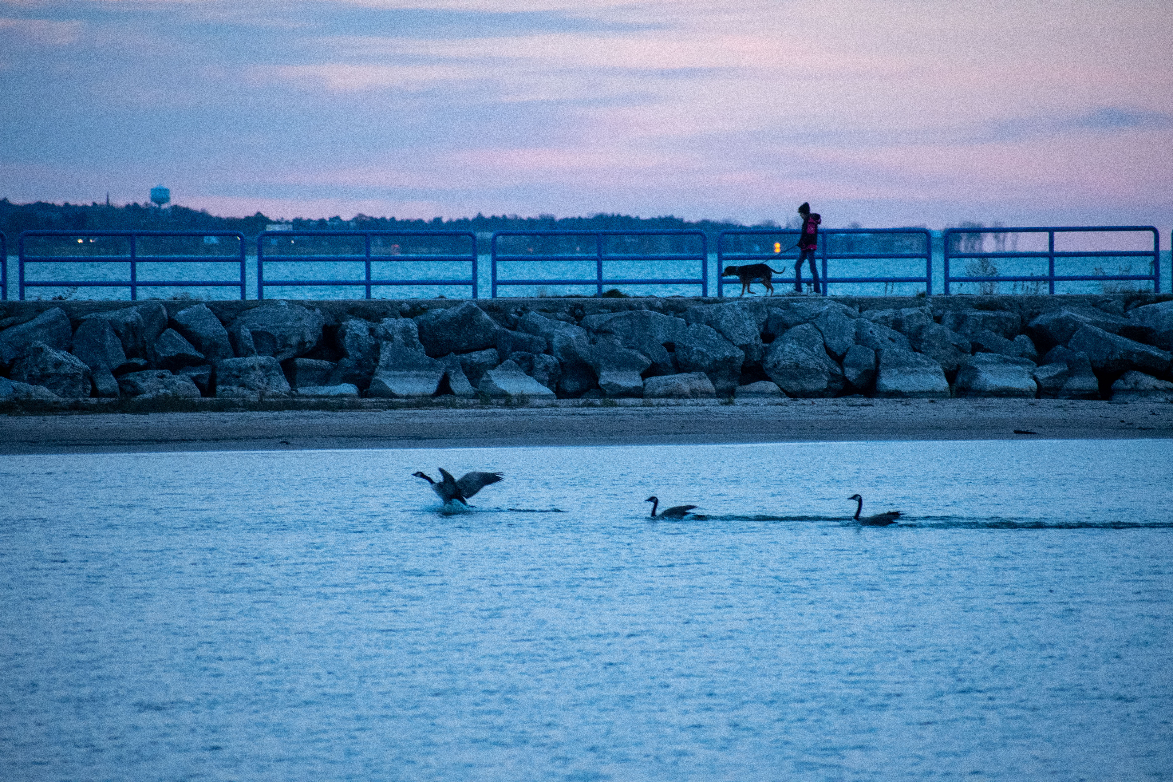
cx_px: 586
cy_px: 391
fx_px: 11729
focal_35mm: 360
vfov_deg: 3.8
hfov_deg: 5.7
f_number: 6.3
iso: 1600
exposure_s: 1/500
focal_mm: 240
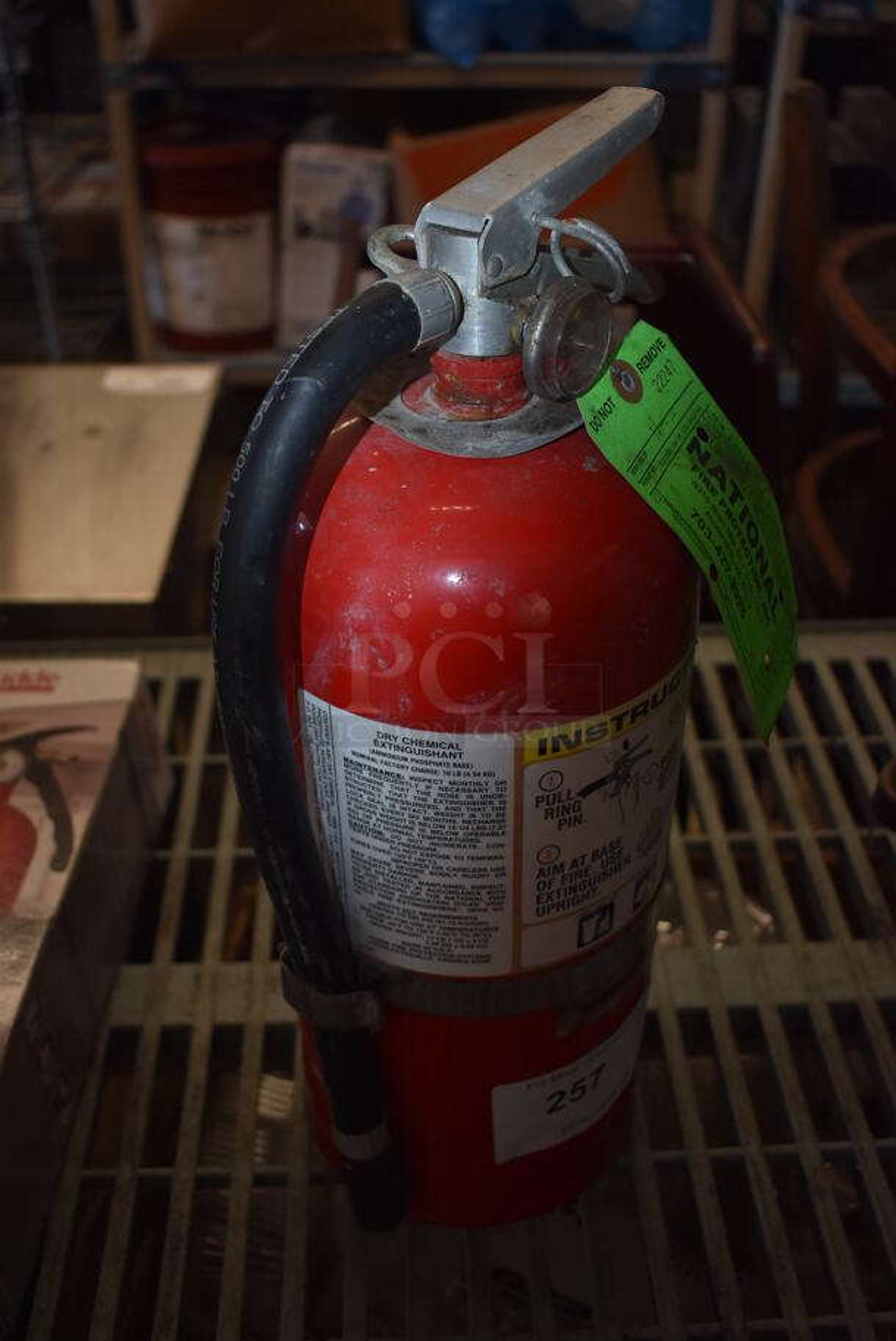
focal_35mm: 36
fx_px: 1342
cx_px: 448
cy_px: 670
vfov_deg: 53.1
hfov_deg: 36.9
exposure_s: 1/125
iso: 640
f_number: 3.8
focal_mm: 24
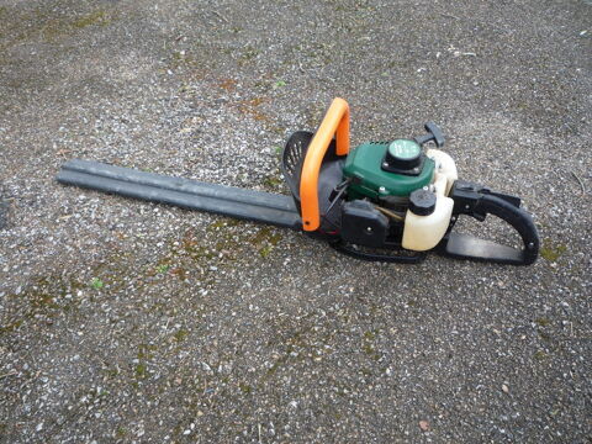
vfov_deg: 46.8
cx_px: 296
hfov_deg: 60.0
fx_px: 513
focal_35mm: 30
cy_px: 222
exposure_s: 1/80
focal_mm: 5.2
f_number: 3.3
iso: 100
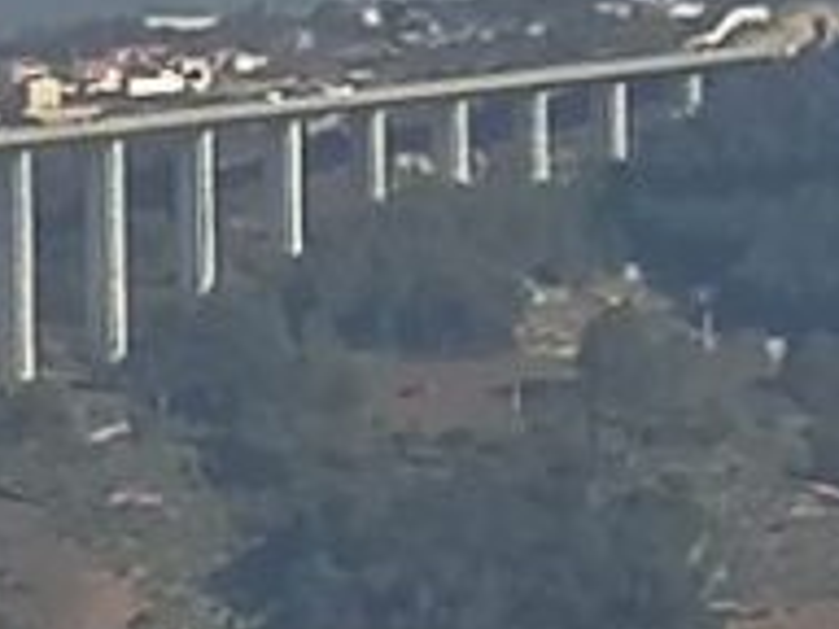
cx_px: -957
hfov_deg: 4.1
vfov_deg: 3.2
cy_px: 293
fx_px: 11440
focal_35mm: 472
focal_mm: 4.75
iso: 50
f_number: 1.8
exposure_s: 1/1351
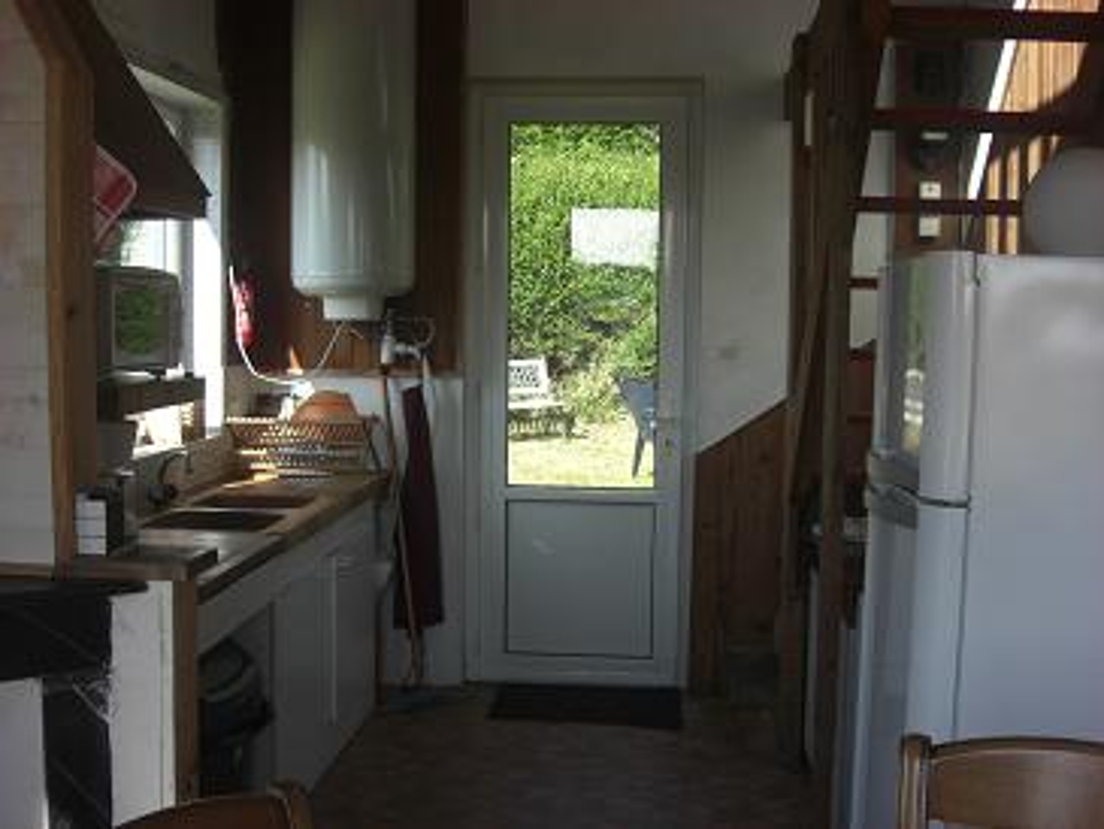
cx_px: 552
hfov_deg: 49.0
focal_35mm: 38
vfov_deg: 37.7
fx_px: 1212
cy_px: 414
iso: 80
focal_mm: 7.9
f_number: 2.8
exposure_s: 1/200
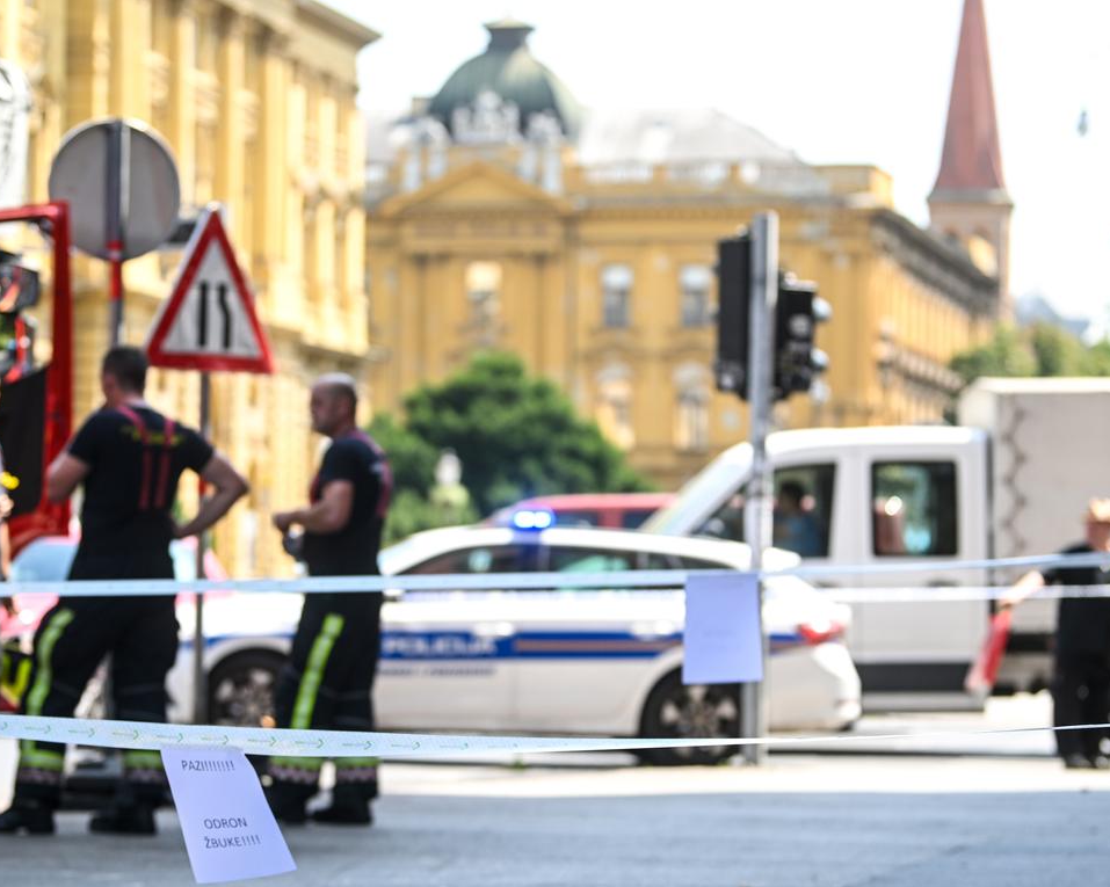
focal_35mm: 135
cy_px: 543
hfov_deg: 14.3
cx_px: 412
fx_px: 4434
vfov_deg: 11.4
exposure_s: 1/500
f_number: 2.8
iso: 100
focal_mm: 86
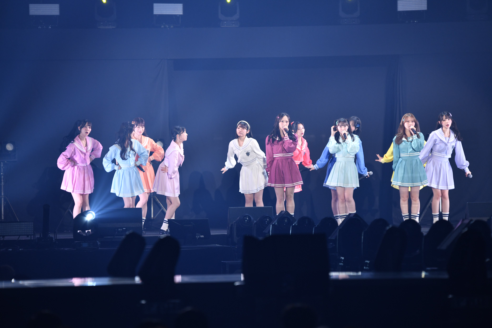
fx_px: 4920
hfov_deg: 5.7
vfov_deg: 3.8
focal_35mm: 360
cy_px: 164
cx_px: 246
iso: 1250
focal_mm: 360
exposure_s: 1/250
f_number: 5.6
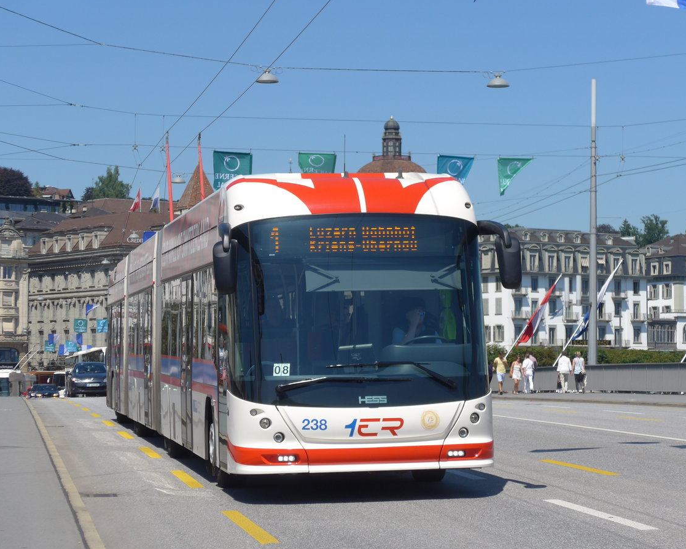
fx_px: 2193
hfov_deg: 17.8
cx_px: 336
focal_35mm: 108
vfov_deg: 14.3
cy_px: 274
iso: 80
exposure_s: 1/640
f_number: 4.8
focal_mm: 20.4
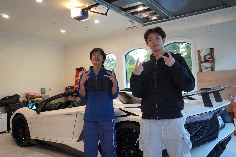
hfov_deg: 61.9
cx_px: 118
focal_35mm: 30
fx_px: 197
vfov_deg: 43.6
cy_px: 78
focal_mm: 20
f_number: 4
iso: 2000
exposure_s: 1/160
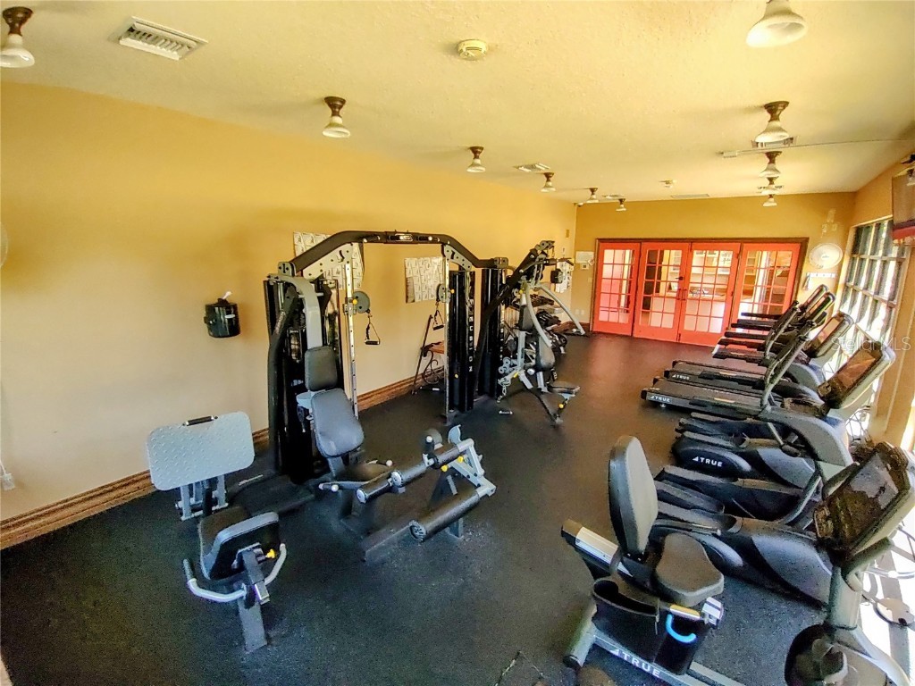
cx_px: 458
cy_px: 343
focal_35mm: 16
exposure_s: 1/60
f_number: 2.2
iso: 884
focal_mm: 1.66
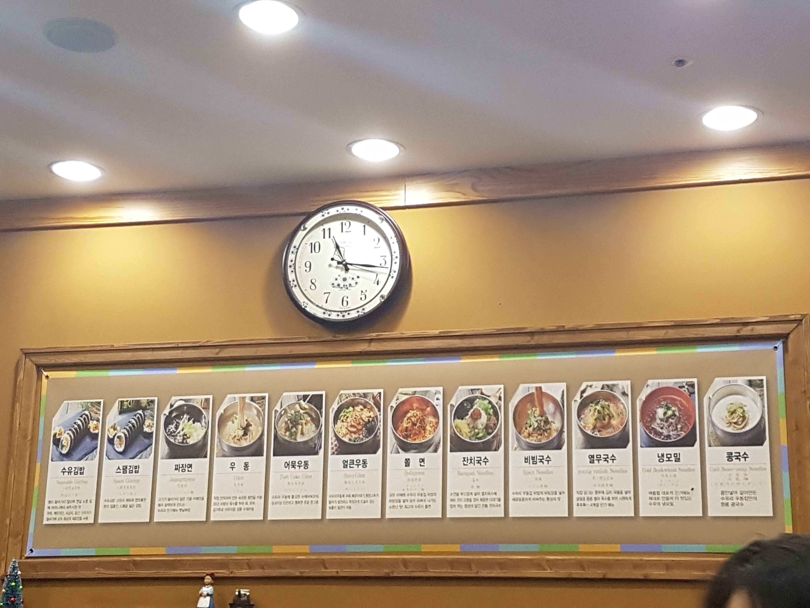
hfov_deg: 67.3
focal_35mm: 26
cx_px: 405
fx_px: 608
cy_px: 304
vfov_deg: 53.1
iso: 200
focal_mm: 4.2
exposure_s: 1/60
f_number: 1.7
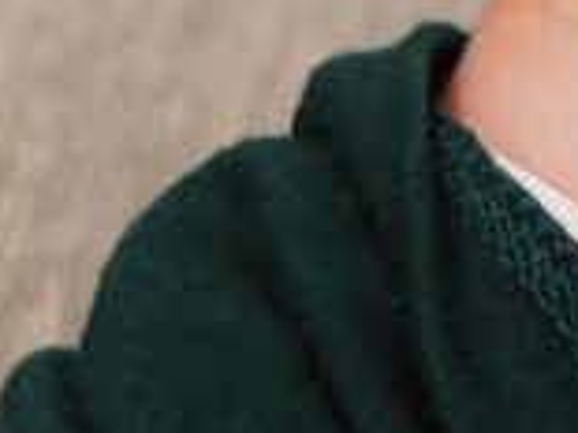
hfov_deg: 8.9
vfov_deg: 7.2
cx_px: 1674
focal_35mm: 186
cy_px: -836
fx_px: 3103
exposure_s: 1/121
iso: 160
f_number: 1.78
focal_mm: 6.76
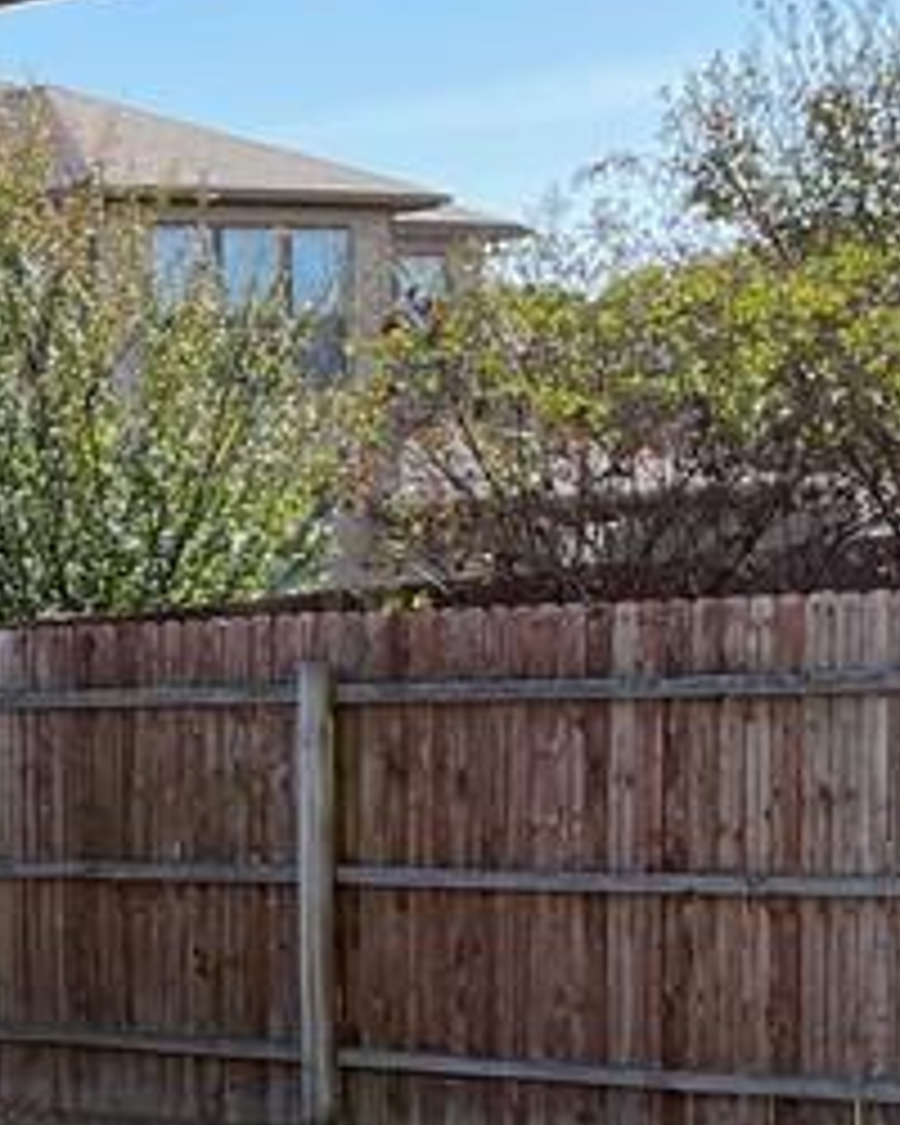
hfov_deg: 13.5
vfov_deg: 18.0
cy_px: 1094
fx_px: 3463
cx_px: -634
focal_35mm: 104
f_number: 1.6
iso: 32
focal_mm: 4.2
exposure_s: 1/1383
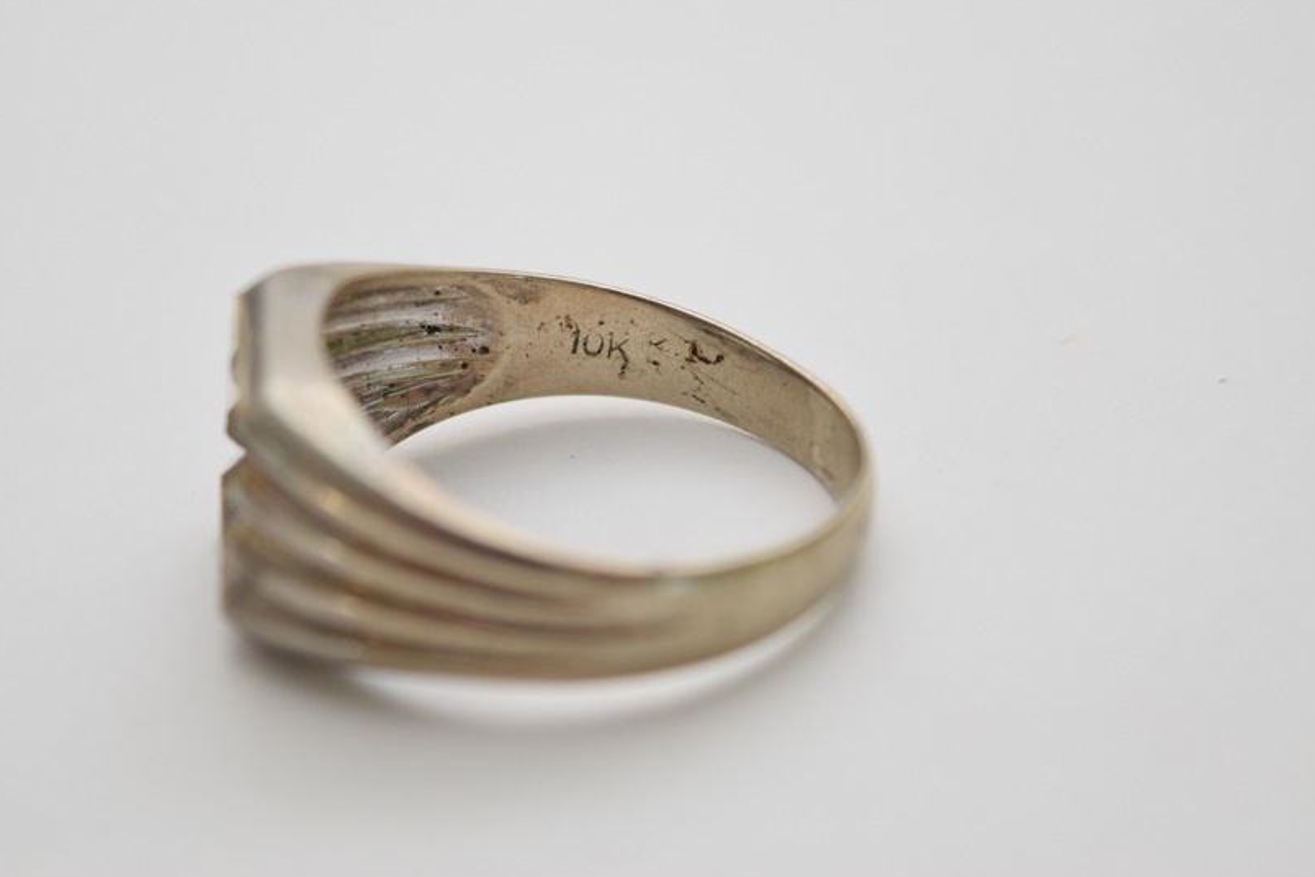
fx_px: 3748
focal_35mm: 103
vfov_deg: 13.3
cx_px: 574
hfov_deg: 19.9
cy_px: 343
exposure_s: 1/100
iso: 800
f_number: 5.6
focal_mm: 55
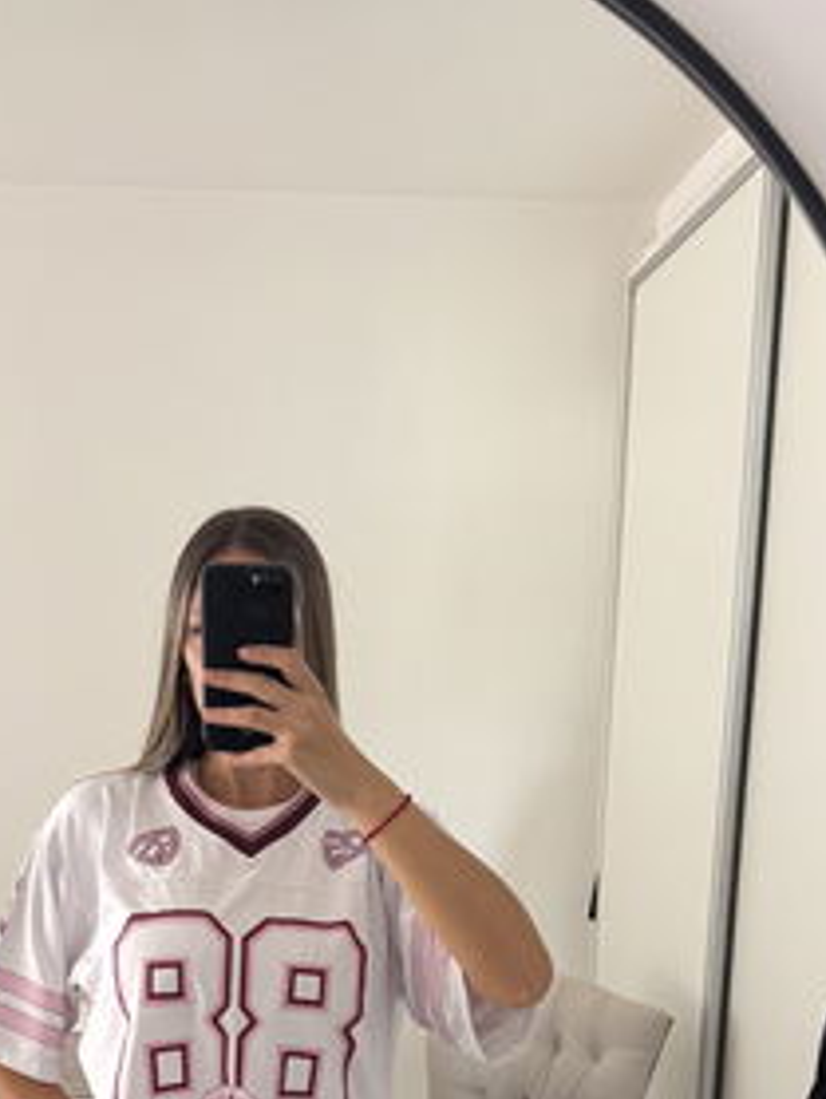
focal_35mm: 46
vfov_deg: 38.4
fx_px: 1461
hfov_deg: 31.4
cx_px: 296
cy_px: 986
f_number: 1.78
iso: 500
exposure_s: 1/60
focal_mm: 6.76
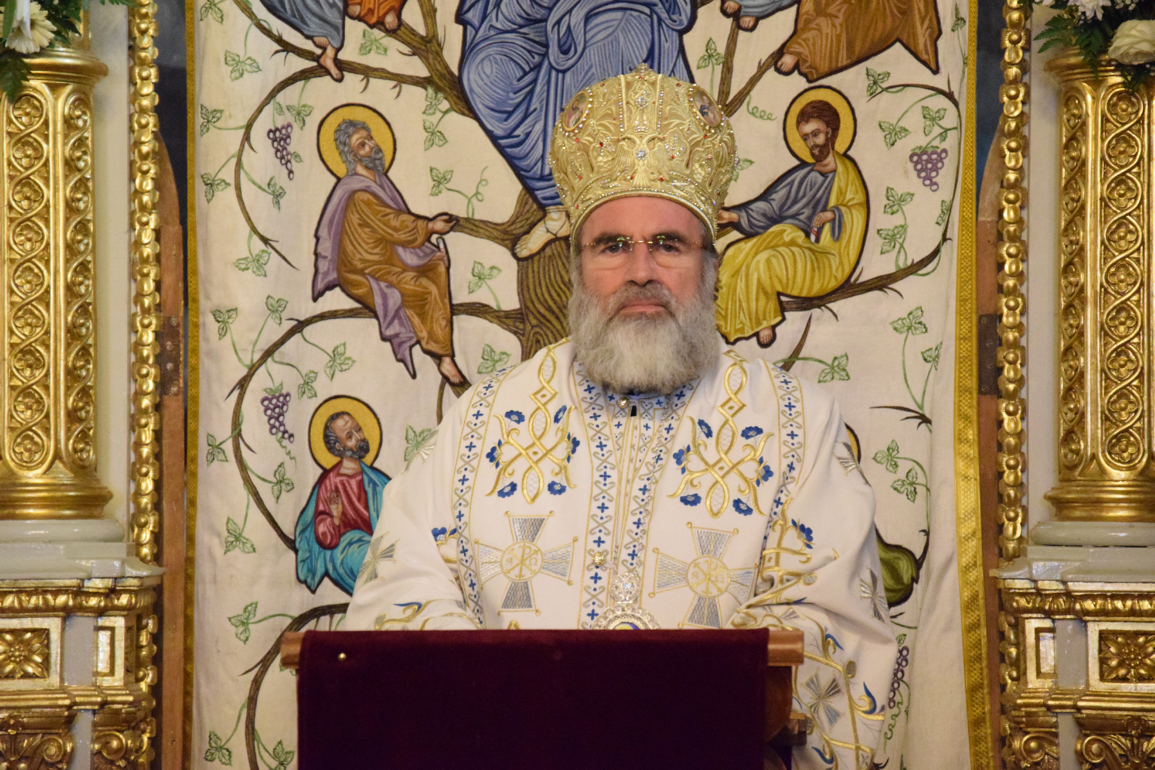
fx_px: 4331
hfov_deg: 15.2
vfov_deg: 10.2
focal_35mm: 135
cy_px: 385
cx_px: 578
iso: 8000
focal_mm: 90
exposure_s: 1/50
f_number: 5.6
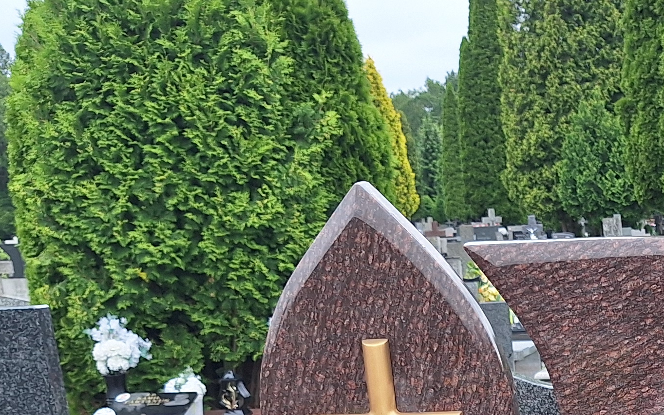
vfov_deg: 15.6
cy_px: 715
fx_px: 1321
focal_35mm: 73
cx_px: 630
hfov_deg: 27.0
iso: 40
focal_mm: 5.54
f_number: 1.8
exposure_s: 1/797
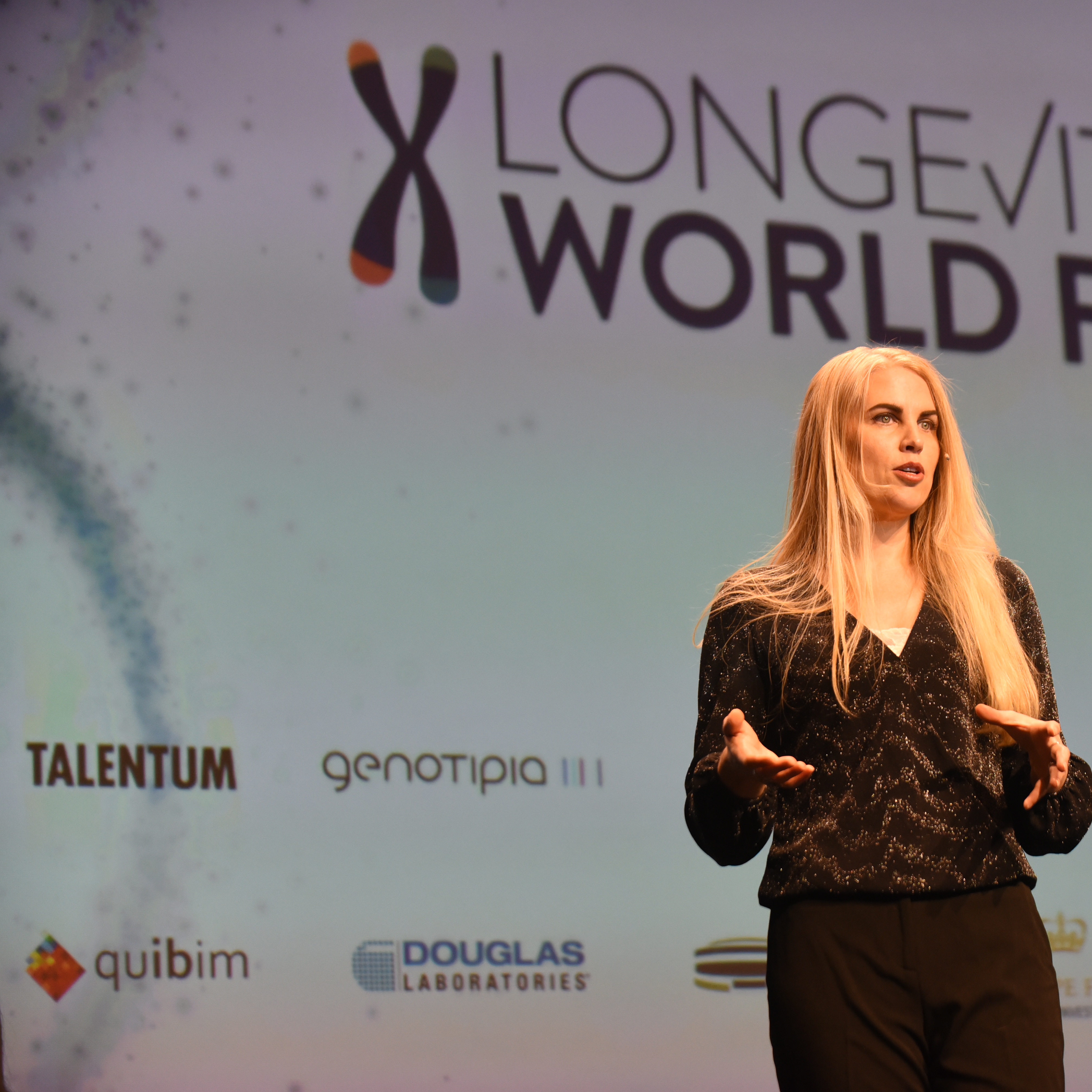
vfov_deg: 17.1
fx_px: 3640
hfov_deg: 17.0
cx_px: 818
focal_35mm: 102
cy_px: 546
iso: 2000
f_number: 3.2
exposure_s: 1/400
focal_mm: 80
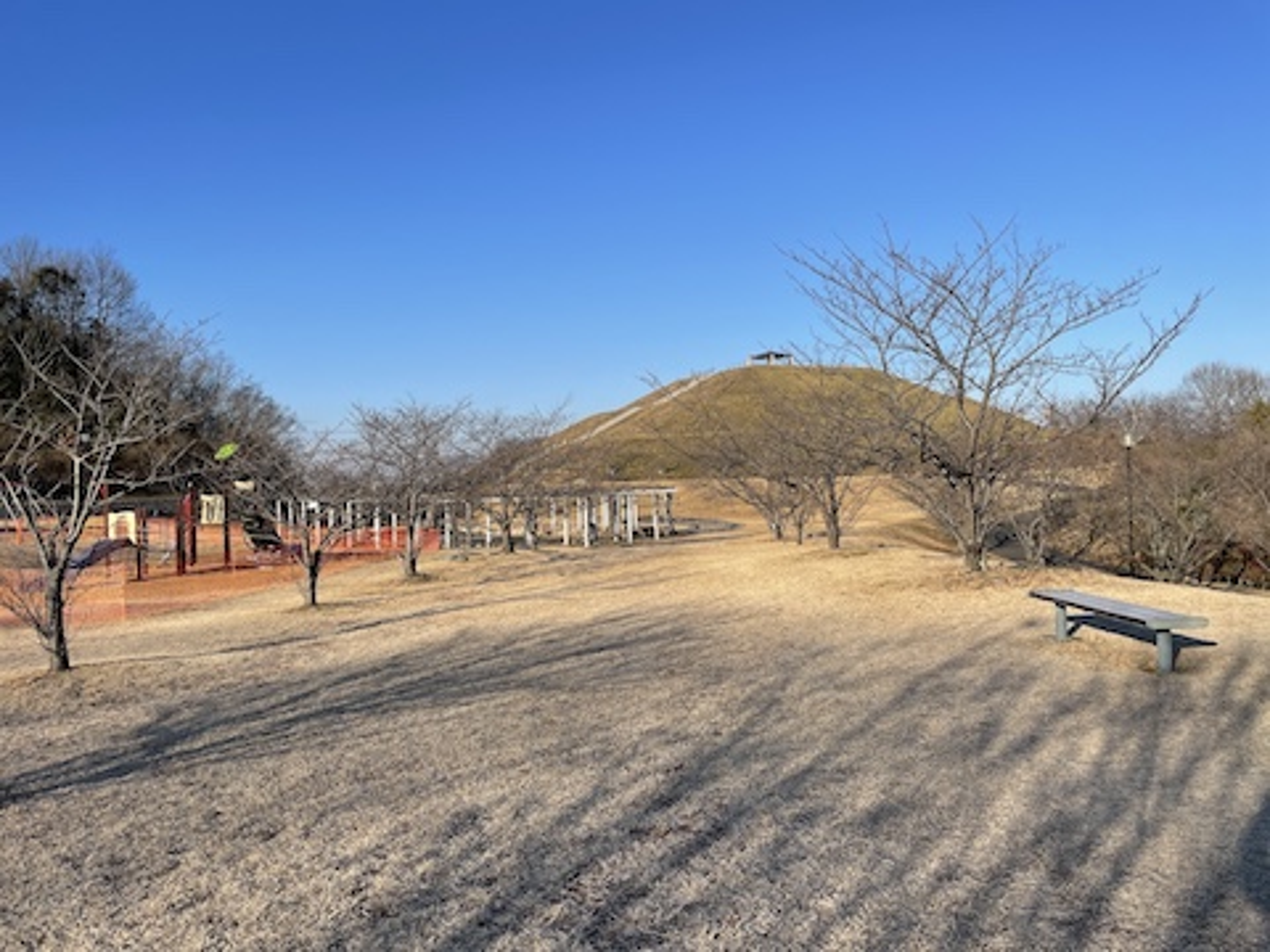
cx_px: 635
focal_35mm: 26
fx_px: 954
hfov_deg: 67.3
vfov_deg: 53.1
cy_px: 476
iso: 32
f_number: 1.6
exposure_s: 1/3205
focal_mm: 4.2
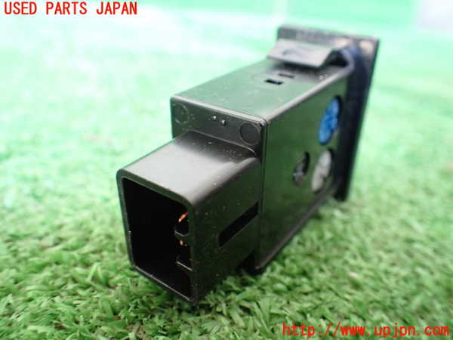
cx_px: 226
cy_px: 170
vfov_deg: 46.8
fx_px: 393
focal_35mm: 30
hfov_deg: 60.0
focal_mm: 5.4
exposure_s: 1/30
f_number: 2.3
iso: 800
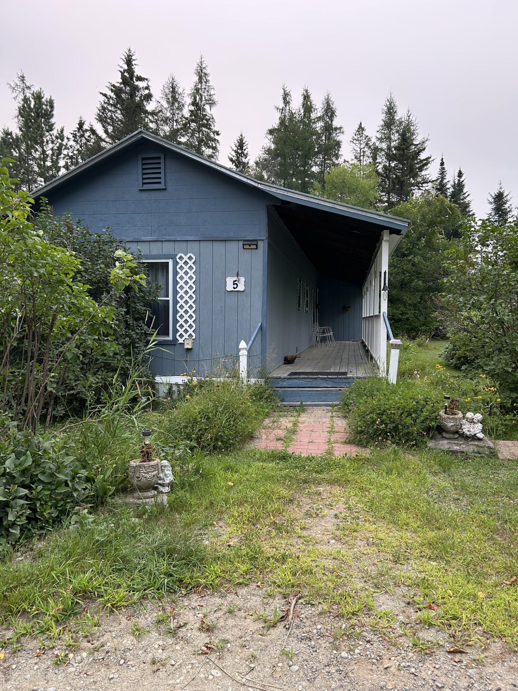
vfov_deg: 67.3
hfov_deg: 53.1
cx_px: 259
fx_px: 519
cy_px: 346
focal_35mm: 26
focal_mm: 5.7
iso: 50
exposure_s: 1/161
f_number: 1.5
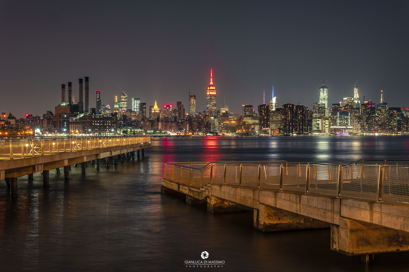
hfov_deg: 43.6
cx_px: 204
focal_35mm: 45
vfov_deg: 29.9
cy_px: 136
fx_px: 511
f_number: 5.6
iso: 100
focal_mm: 30
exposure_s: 15
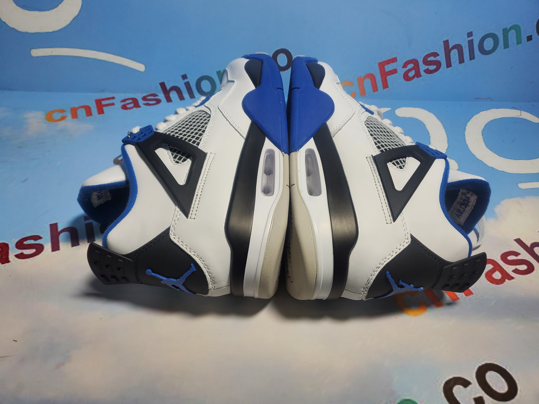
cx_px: 270
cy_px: 202
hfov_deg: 67.3
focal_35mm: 26
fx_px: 405
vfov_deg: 53.1
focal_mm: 4.3
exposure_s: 1/715
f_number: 1.5
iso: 50
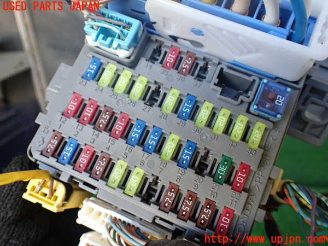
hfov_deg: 60.0
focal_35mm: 30
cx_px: 164
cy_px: 123
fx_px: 284
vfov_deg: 46.8
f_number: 2.3
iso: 200
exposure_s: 1/125
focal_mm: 5.4
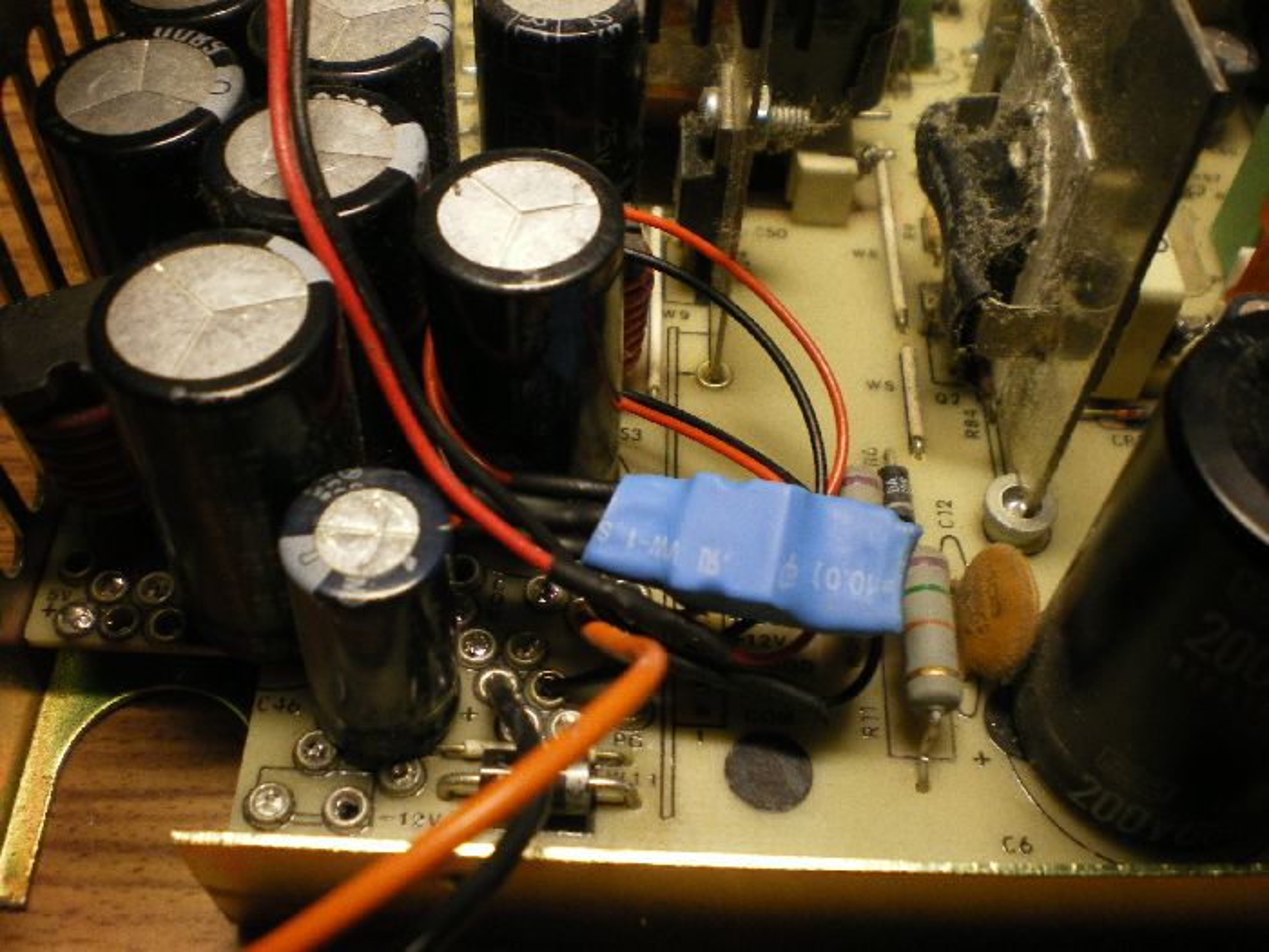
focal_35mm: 36
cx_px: 634
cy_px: 476
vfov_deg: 39.7
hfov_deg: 51.4
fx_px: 1320
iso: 250
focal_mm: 6.3
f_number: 3.1
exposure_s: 1/50
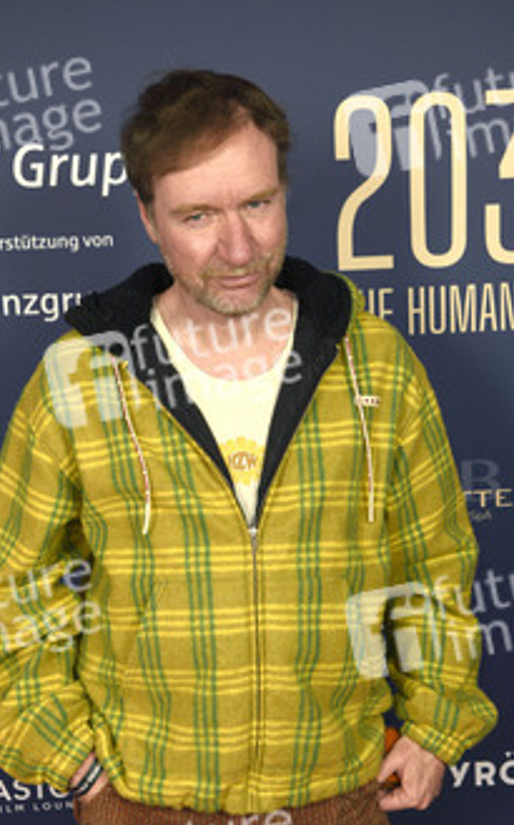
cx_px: 246
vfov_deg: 32.9
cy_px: 494
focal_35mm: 62
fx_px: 1393
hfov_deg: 20.9
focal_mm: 50
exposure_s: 1/320
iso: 640
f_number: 5
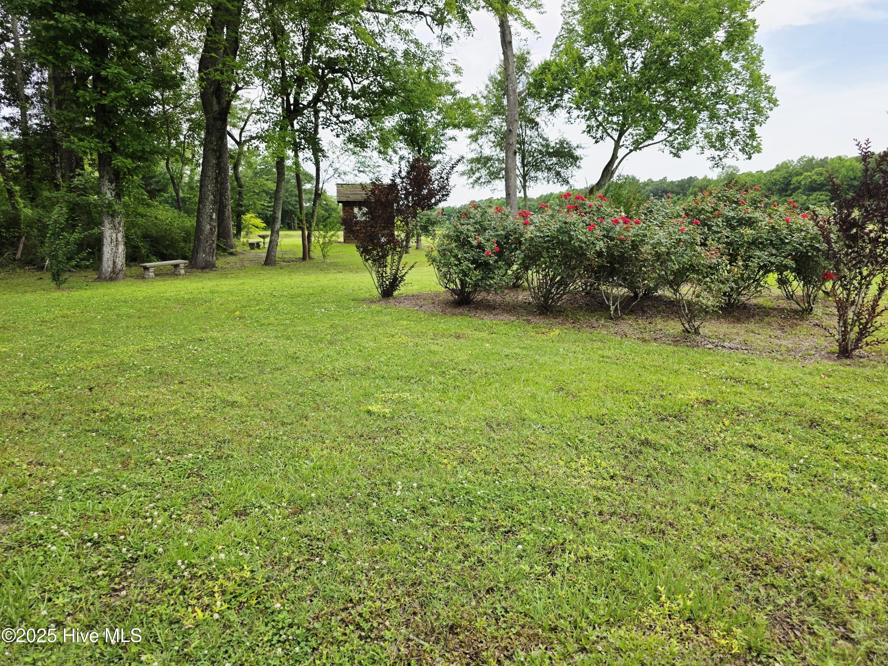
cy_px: 333
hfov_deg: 73.9
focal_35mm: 23
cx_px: 444
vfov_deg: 58.9
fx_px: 590
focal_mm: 6.3
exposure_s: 1/5000
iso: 80
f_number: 1.7
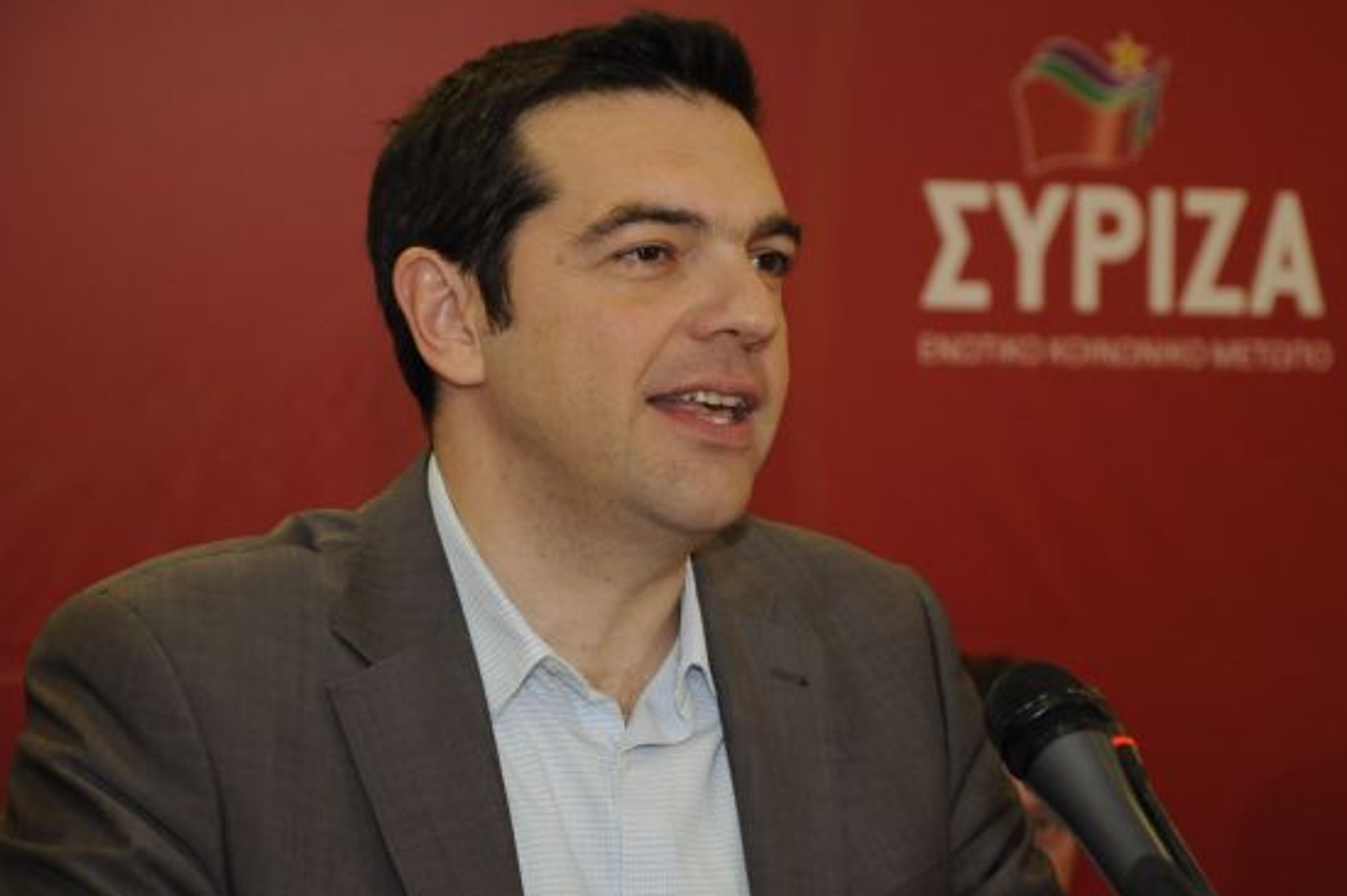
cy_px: 393
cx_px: 754
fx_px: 5871
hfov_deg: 13.1
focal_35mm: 157
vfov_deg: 8.7
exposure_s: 1/80
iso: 800
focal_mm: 90
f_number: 5.6
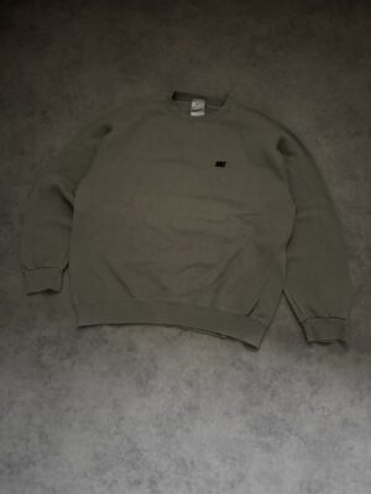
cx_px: 186
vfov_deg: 71.6
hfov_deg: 56.8
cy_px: 247
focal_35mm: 24
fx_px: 343
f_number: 1.78
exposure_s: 1/30
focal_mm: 6.76
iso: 1250
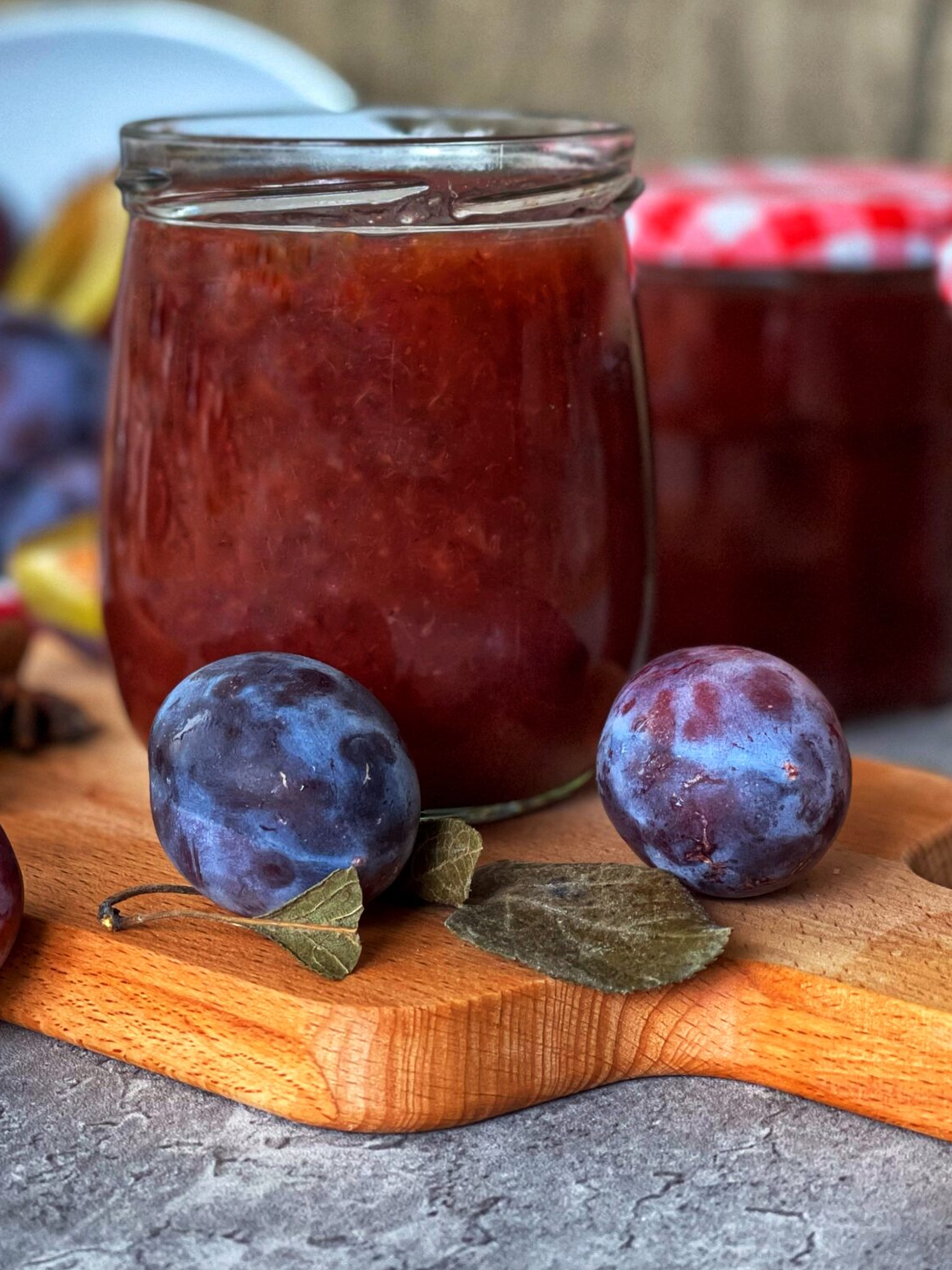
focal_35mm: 86
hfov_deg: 17.2
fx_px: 3154
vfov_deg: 22.7
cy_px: 479
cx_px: 407
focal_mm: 7.5
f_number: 2.2
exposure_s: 1/40
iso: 320
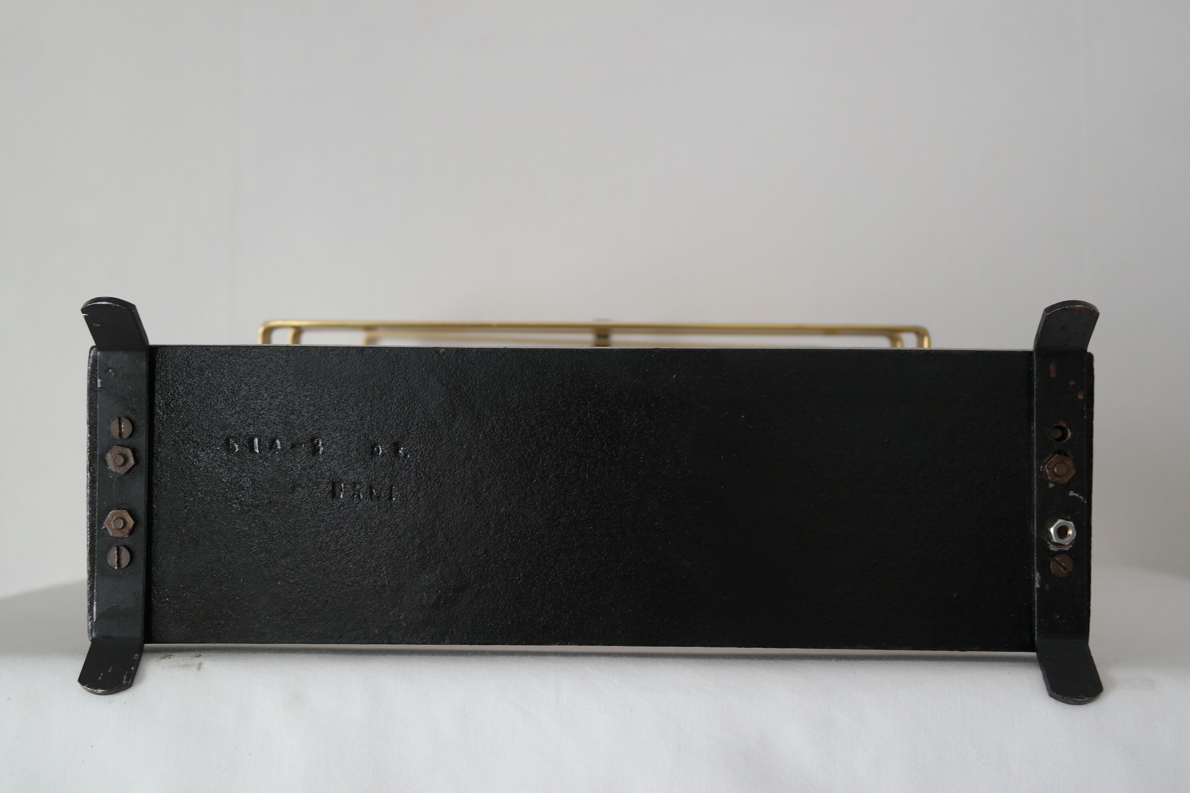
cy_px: 396
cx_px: 595
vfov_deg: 36.9
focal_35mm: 36
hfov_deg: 53.1
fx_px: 1190
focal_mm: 24
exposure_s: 1/50
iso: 200
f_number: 4
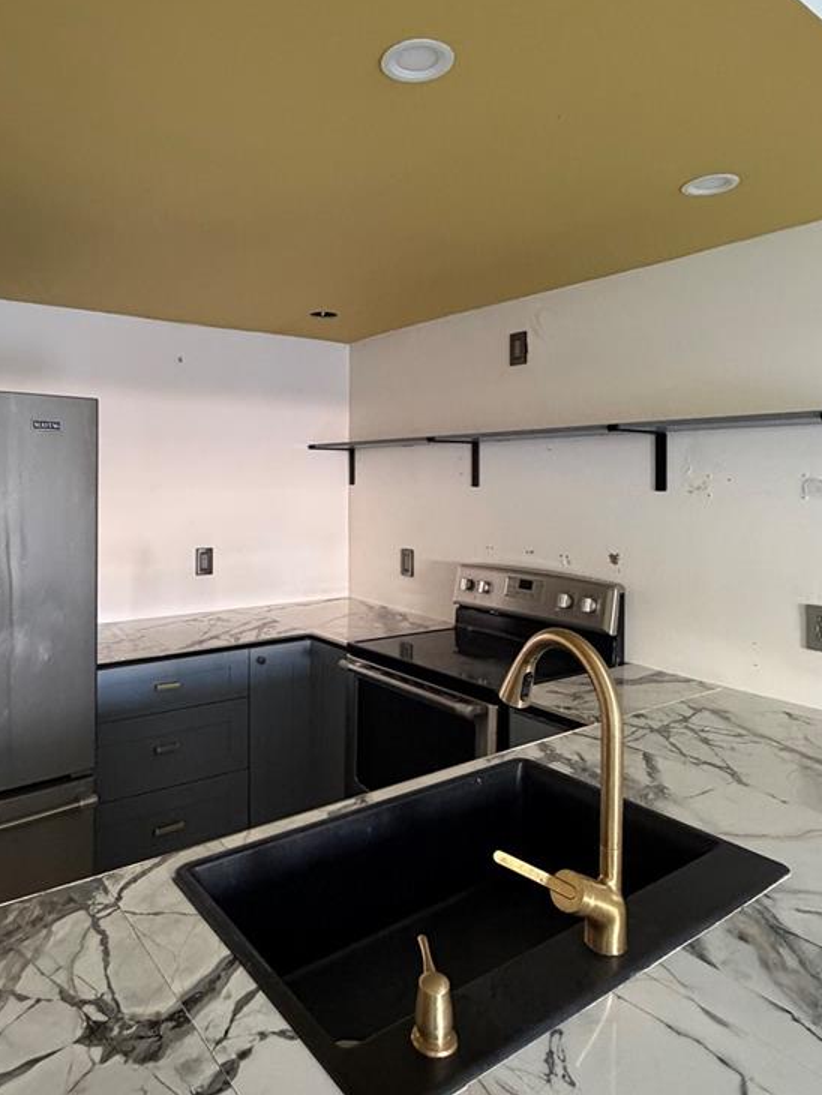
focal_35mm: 23
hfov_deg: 58.5
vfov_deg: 73.6
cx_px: 333
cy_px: 484
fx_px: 728
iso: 640
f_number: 2.2
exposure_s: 1/60
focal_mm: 2.22
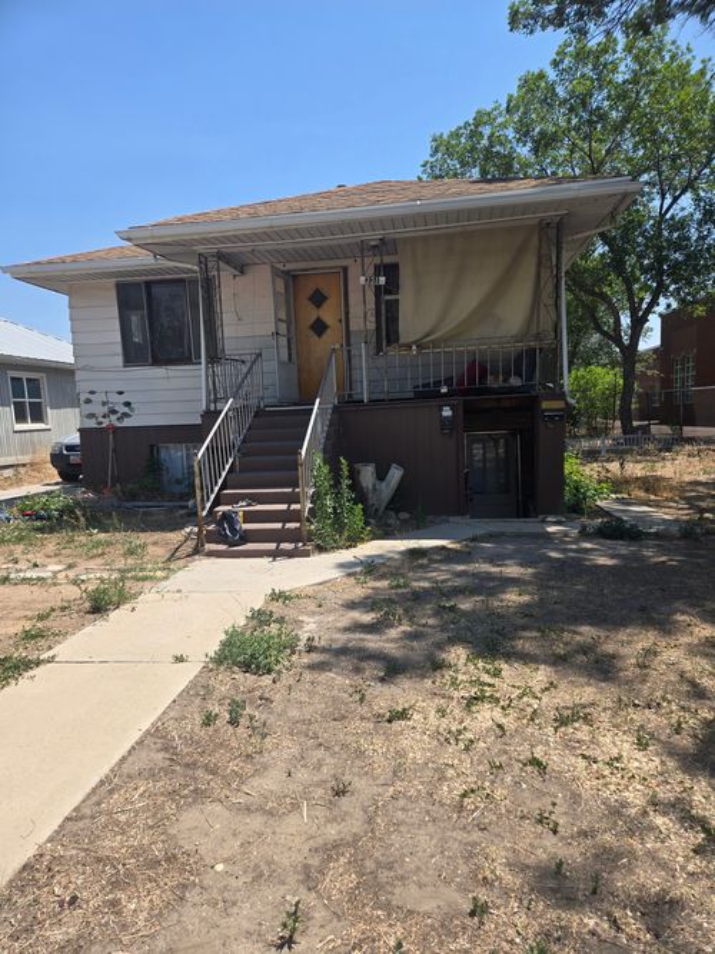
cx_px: 358
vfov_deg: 73.9
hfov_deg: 58.9
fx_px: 634
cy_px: 477
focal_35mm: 23
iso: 25
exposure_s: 1/1493
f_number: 1.8
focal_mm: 5.4
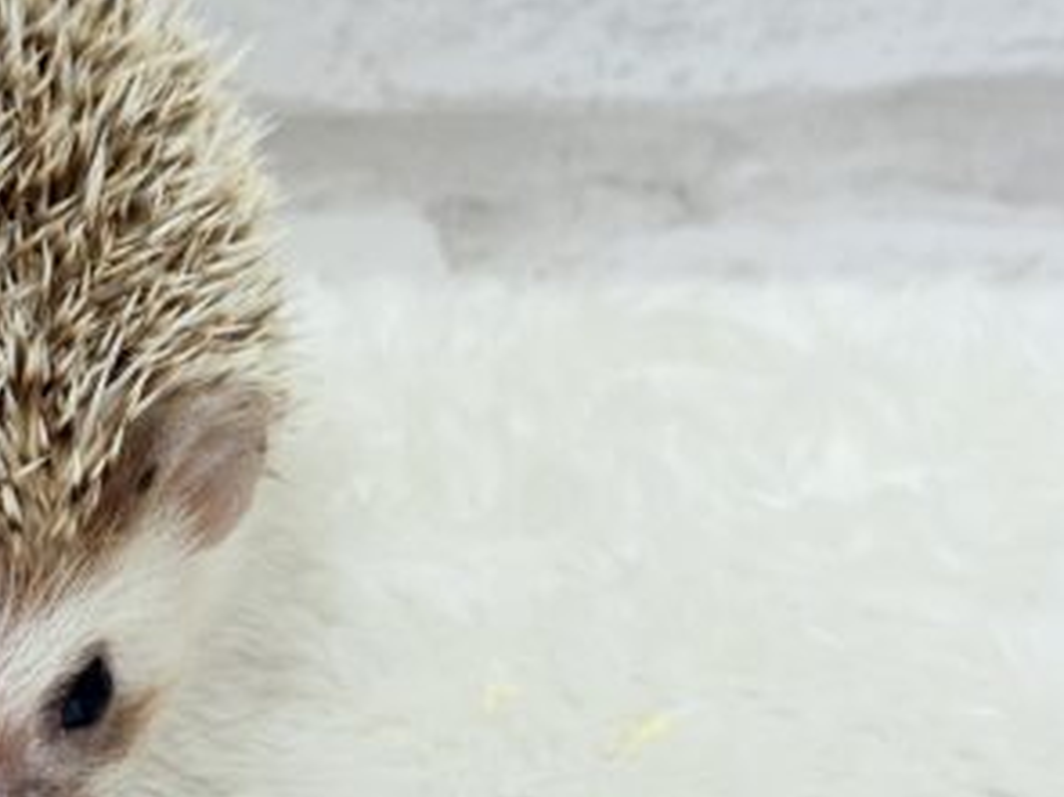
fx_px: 3472
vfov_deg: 13.1
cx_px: 65
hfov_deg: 17.1
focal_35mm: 113
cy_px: 339
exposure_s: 1/50
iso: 40
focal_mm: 5.96
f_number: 1.6
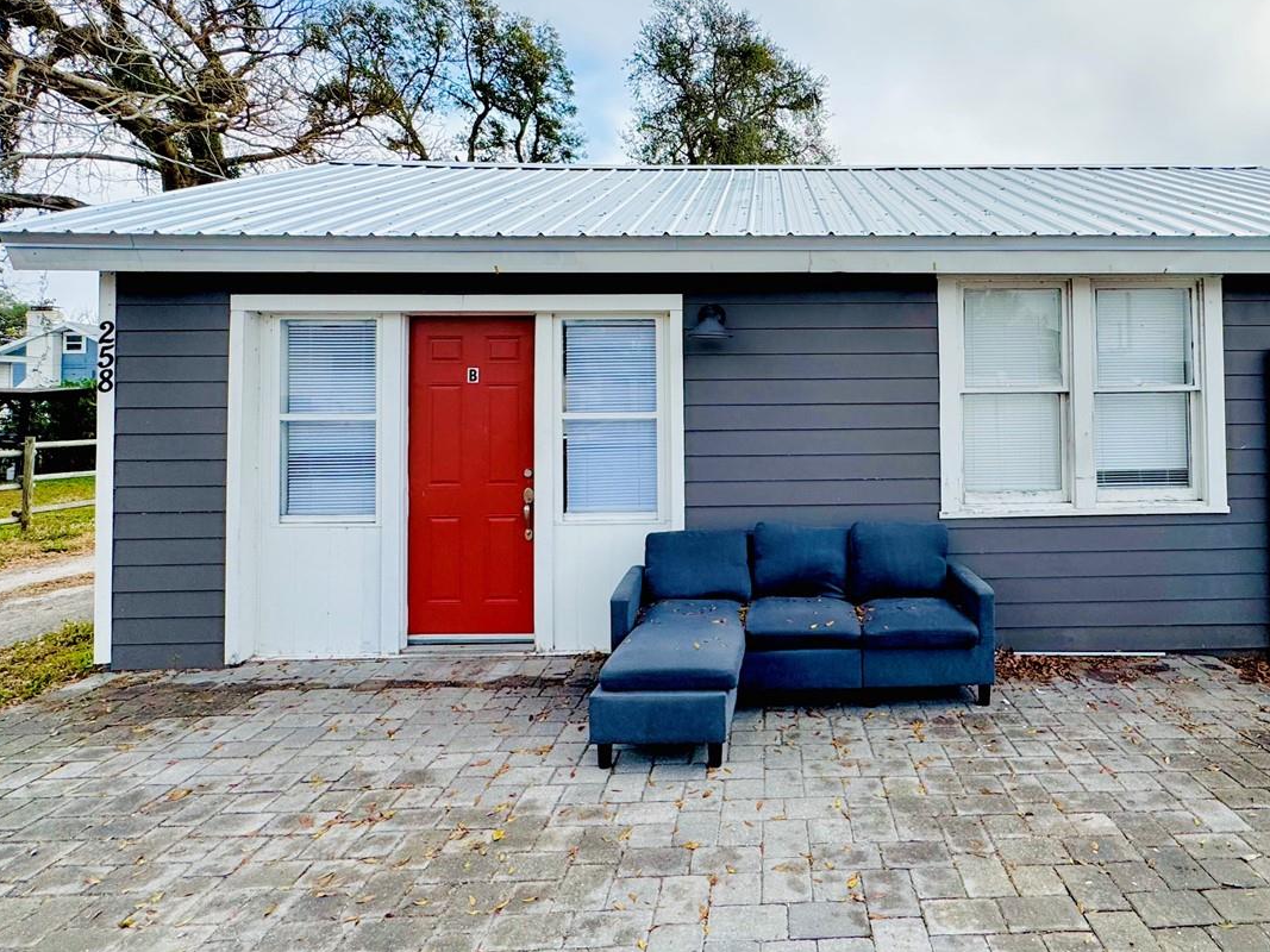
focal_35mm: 21
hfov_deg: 77.6
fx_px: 770
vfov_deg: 63.0
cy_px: 393
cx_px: 794
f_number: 2.2
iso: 50
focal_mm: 2.22
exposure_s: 1/1600
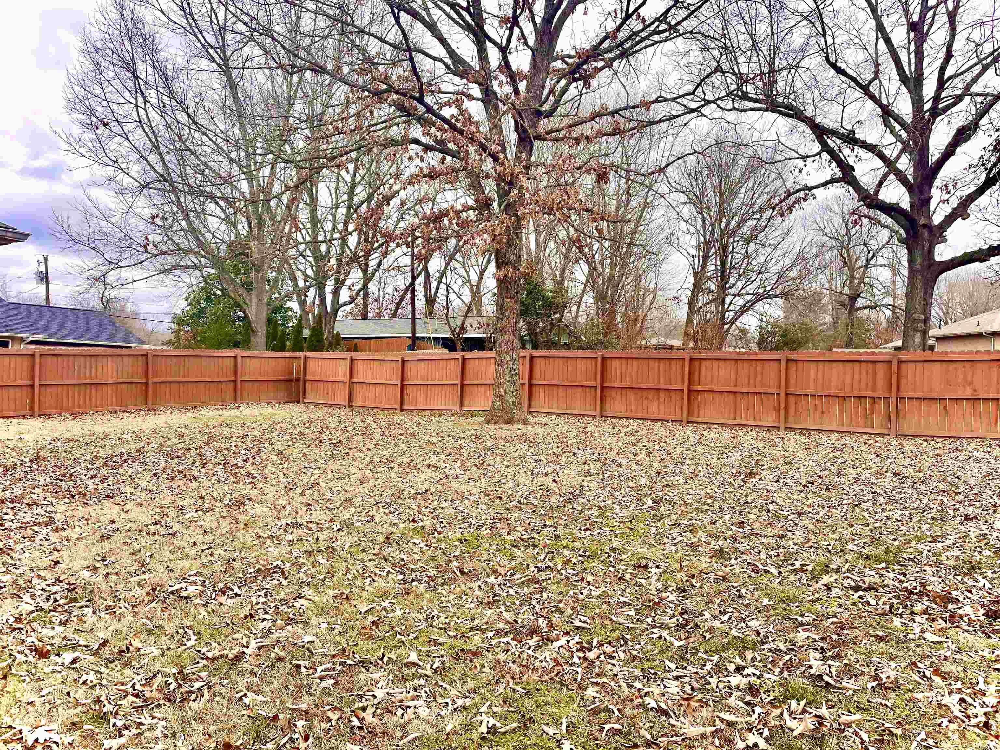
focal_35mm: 26
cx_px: 500
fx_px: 751
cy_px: 375
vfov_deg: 53.1
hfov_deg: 67.3
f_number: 1.6
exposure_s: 1/556
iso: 32
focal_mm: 4.2
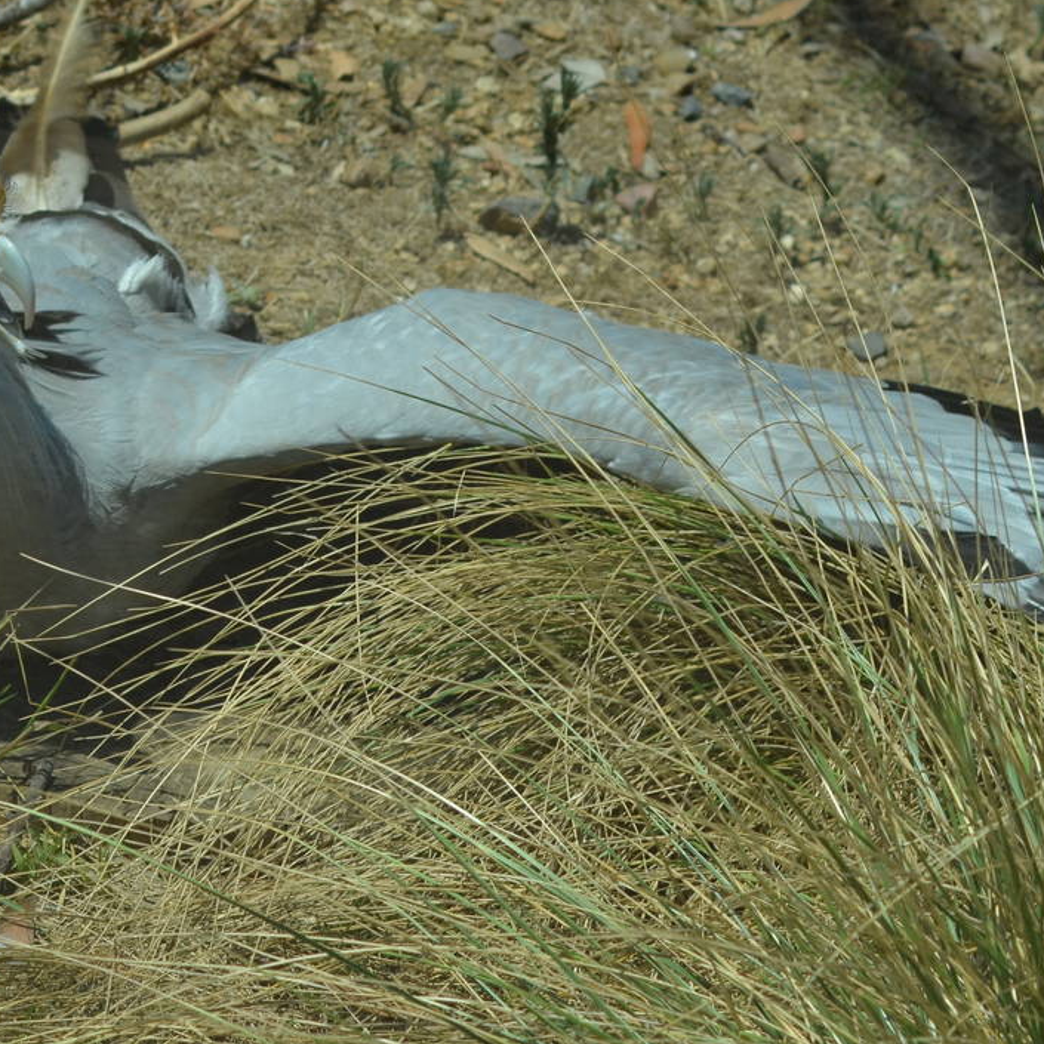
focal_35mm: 202
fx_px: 6893
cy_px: 505
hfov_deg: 8.6
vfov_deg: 8.7
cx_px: -65
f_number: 8
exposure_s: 1/1000
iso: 200
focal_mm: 70
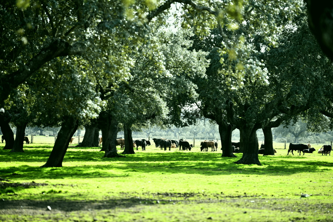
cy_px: 111
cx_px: 166
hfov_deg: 13.2
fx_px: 1434
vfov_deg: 8.9
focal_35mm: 155
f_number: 3.2
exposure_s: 1/200
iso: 80
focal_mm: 155
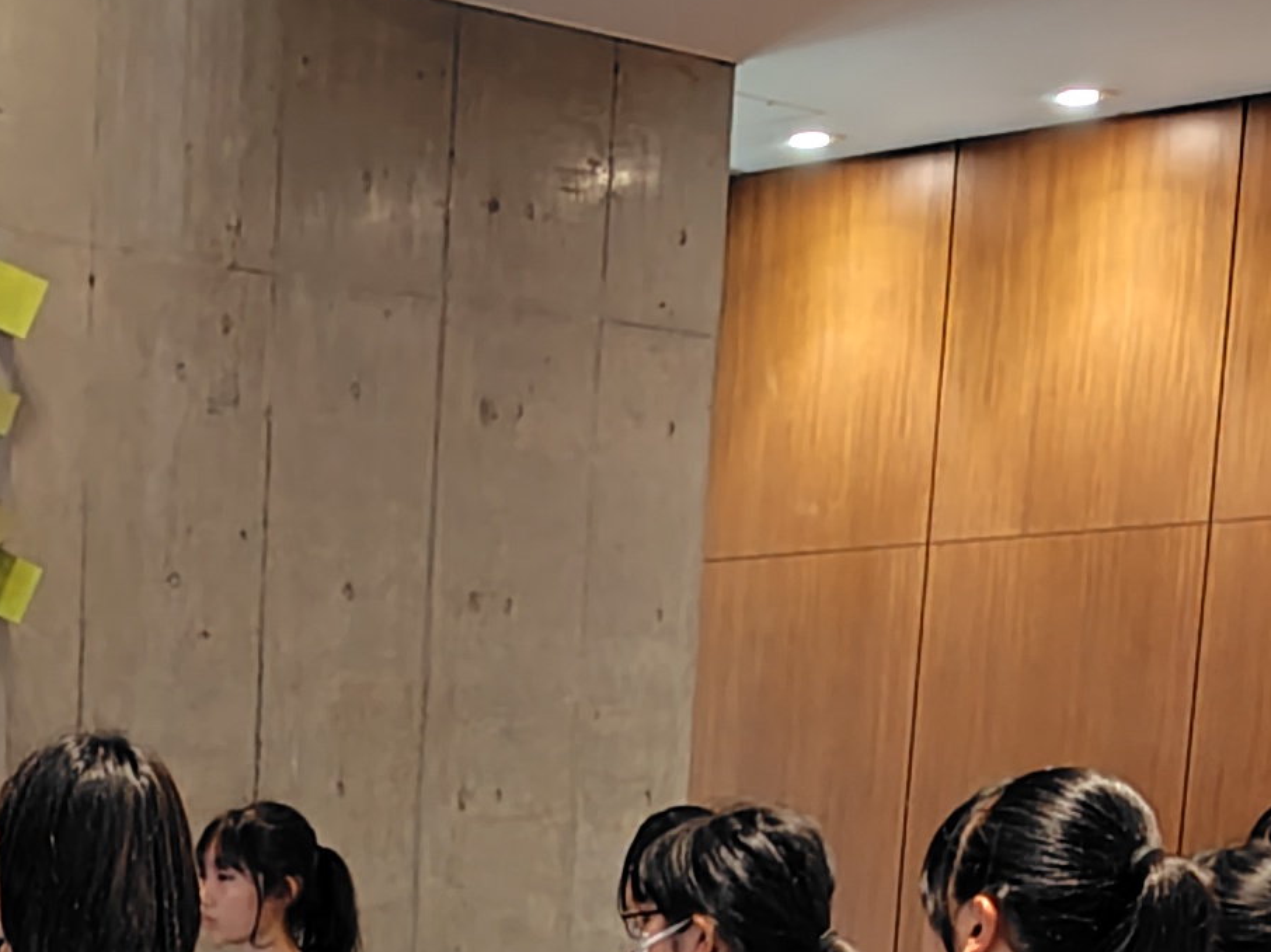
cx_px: -345
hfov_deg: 17.8
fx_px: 3818
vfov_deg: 12.8
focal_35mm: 104
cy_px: 1740
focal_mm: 5.6
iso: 1207
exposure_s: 1/60
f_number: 1.9
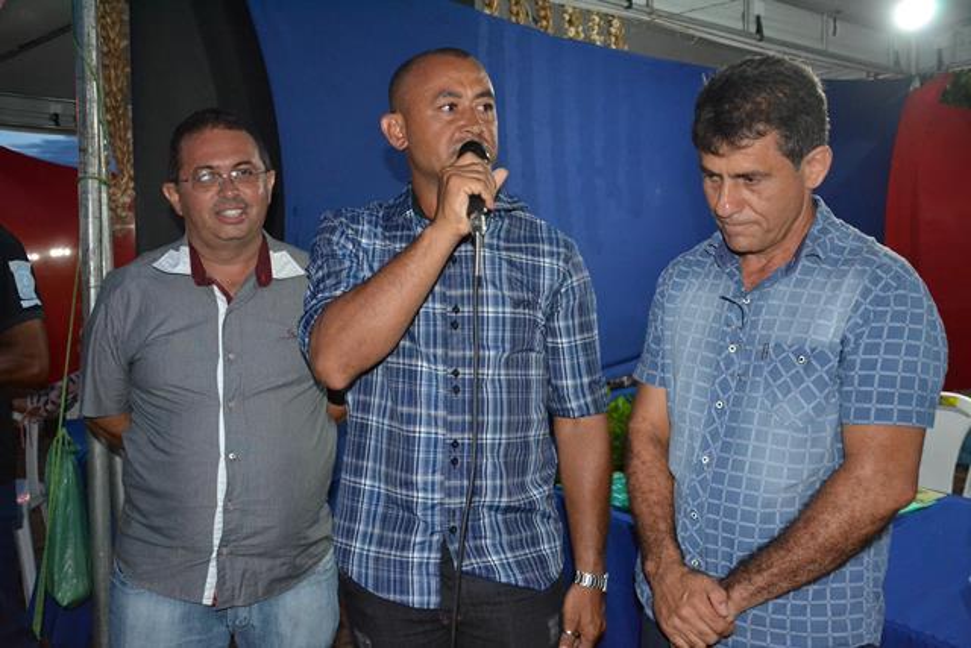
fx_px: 850
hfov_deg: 59.5
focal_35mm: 32
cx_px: 486
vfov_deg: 41.7
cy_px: 324
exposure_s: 1/60
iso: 3200
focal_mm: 21
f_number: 3.8
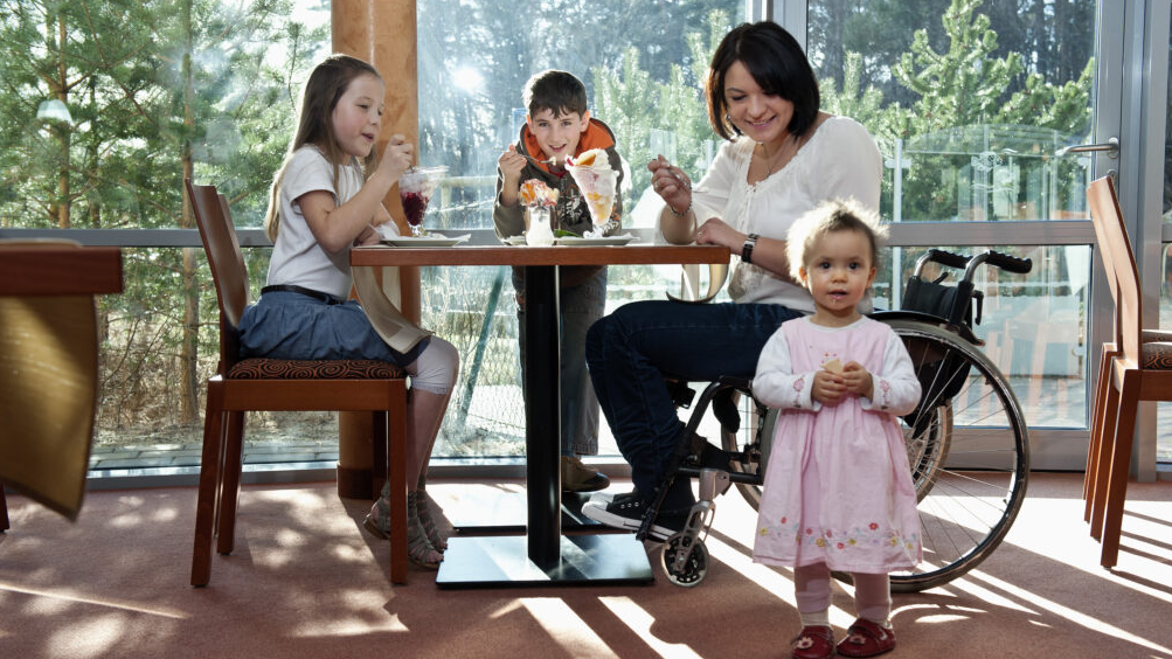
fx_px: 1460
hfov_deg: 43.7
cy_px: 356
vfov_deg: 25.4
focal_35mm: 47
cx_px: 595
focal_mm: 44
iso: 400
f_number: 6.3
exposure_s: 1/200
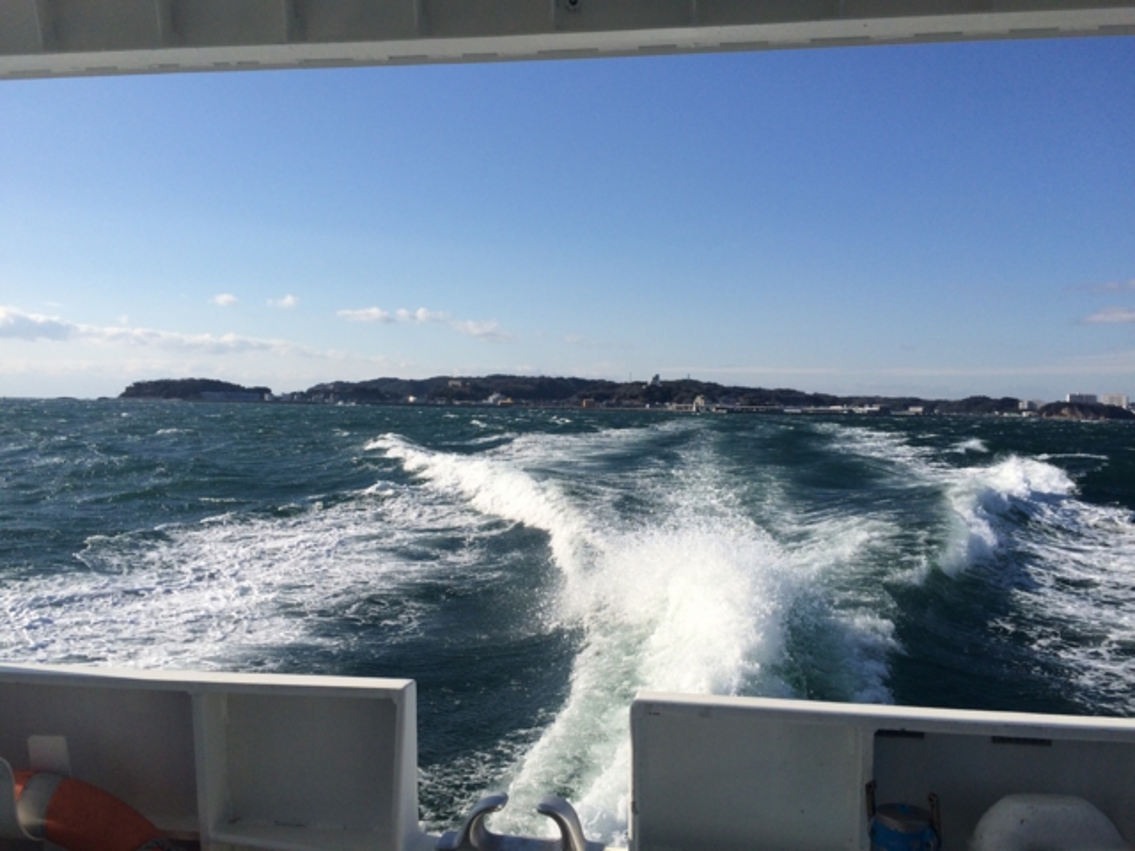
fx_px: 951
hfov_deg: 61.7
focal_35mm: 29
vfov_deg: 48.2
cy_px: 426
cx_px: 568
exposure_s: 1/4115
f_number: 2.2
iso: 32
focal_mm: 4.15
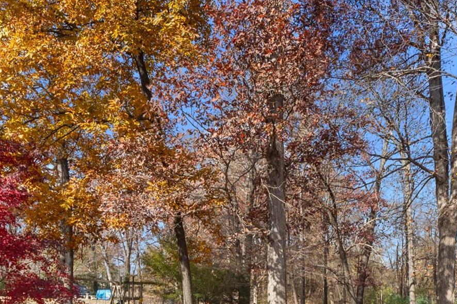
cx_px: 223
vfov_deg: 32.2
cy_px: 301
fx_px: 484
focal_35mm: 38
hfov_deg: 50.5
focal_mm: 11
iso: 250
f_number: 9
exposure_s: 1/50
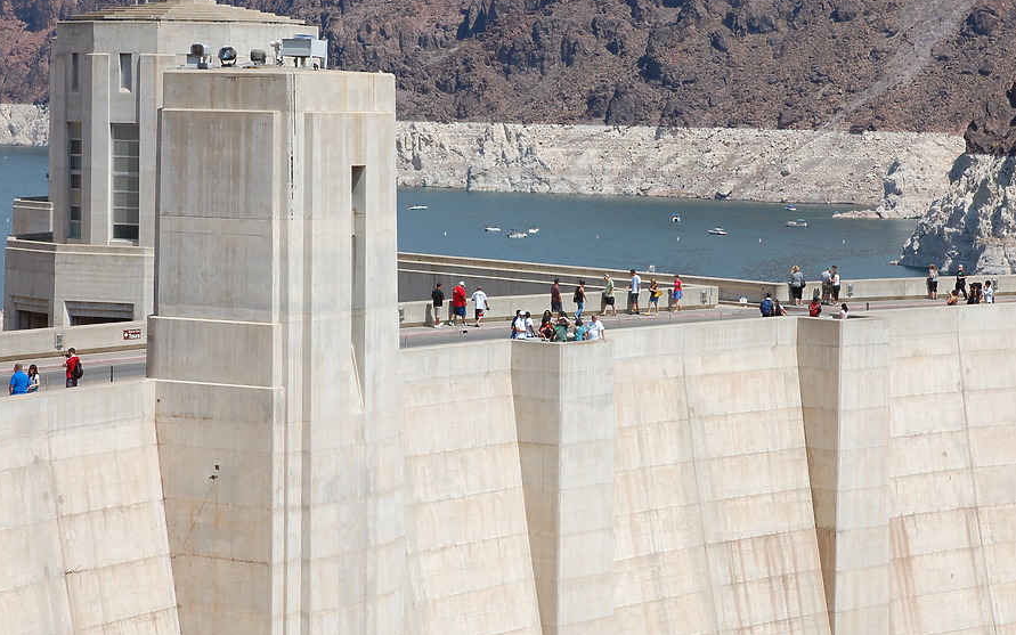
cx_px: 506
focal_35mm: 108
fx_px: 2991
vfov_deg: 12.1
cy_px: 315
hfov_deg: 19.3
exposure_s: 1/800
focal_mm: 70
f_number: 7.1
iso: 200
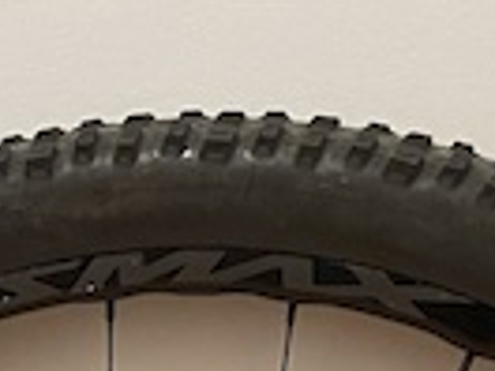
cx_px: -304
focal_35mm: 157
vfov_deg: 8.9
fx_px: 2245
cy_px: 761
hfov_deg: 11.9
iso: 400
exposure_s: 1/40
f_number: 1.6
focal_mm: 4.2
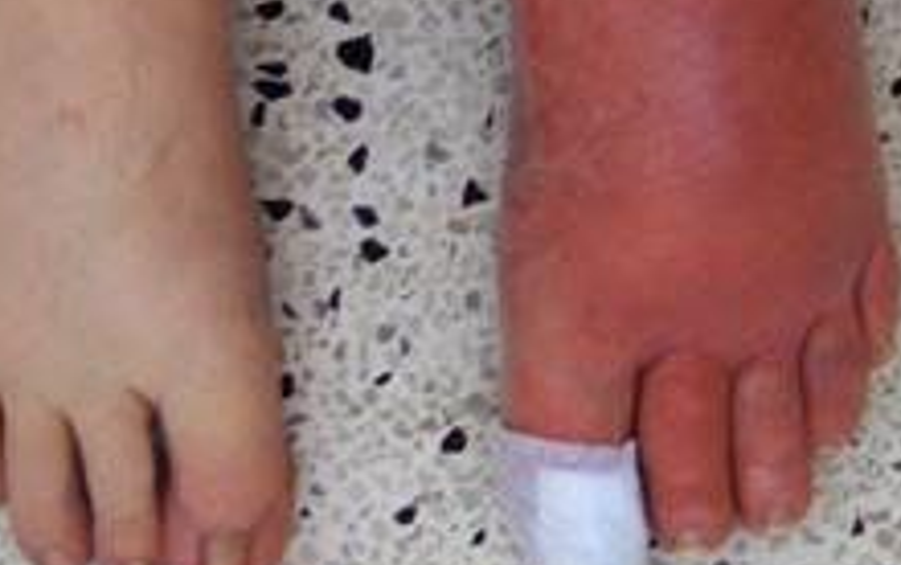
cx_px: 414
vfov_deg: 12.0
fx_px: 2655
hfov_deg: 19.3
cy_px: -29
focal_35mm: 108
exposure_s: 1/64.4
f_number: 2.8
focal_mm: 7.5
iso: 154
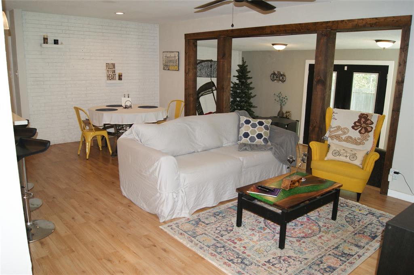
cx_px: 207
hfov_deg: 67.4
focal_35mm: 27
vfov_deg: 47.9
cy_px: 138
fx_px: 310
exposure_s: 1/60
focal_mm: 18
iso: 400
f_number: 5.6
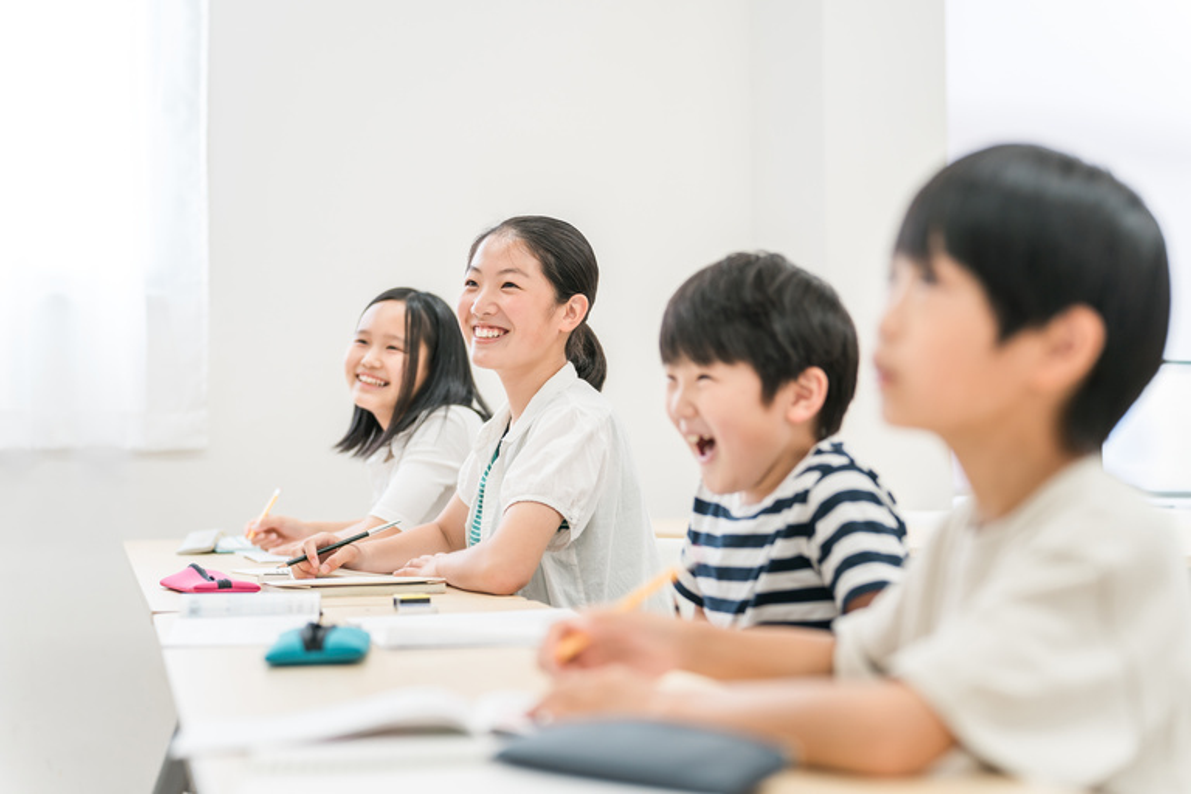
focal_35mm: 63
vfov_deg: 21.6
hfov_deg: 31.9
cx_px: 596
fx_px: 2084
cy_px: 397
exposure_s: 1/250
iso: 160
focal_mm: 63
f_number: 2.5
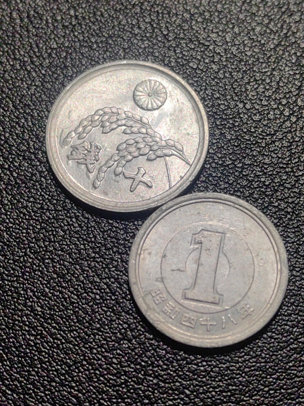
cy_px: 203
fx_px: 785
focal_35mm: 67
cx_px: 152
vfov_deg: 29.0
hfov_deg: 21.9
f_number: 2
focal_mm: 5.75
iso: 50
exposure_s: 1/303
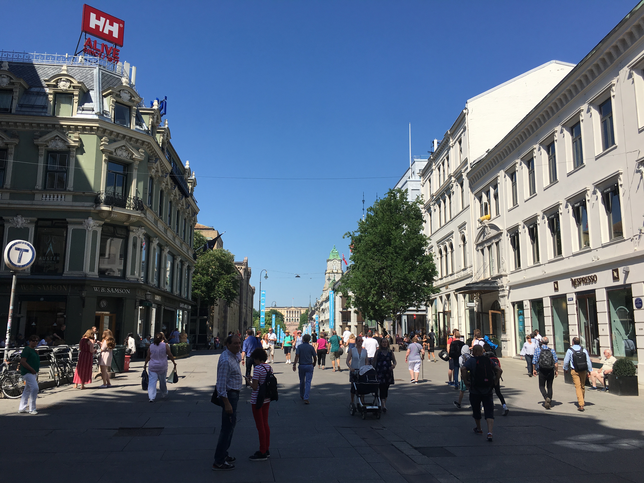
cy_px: 242
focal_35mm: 29
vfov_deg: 48.2
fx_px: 540
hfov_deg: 61.7
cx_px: 322
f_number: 2.2
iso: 25
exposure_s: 1/1876
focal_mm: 4.15
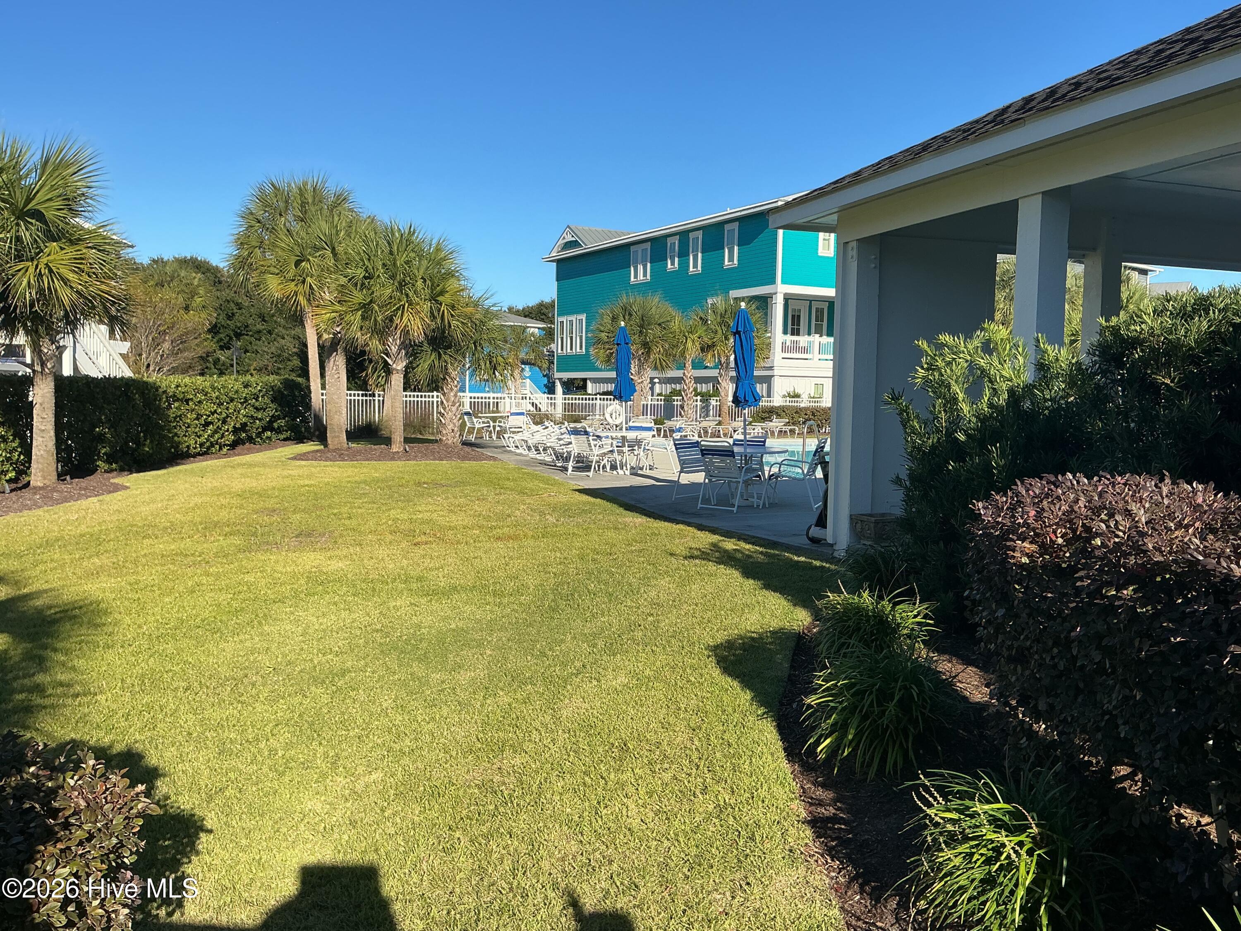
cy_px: 466
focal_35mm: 29
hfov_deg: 61.7
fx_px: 1040
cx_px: 620
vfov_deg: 48.2
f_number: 1.8
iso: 25
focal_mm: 3
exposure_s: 1/1730
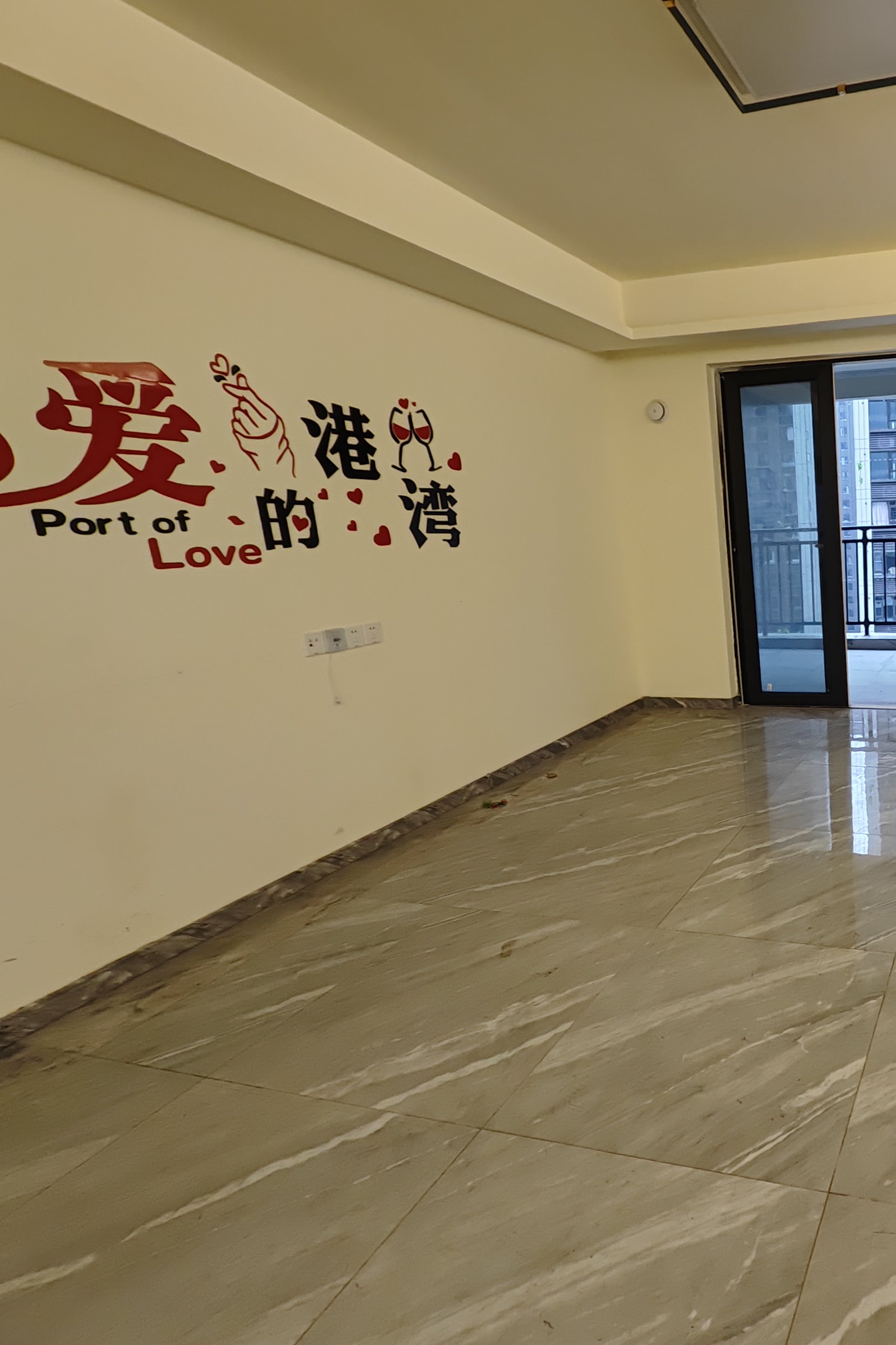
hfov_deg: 53.9
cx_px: 850
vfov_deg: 86.9
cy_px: 679
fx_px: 709
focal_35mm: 19
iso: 320
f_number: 2
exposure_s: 1/50
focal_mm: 1.82
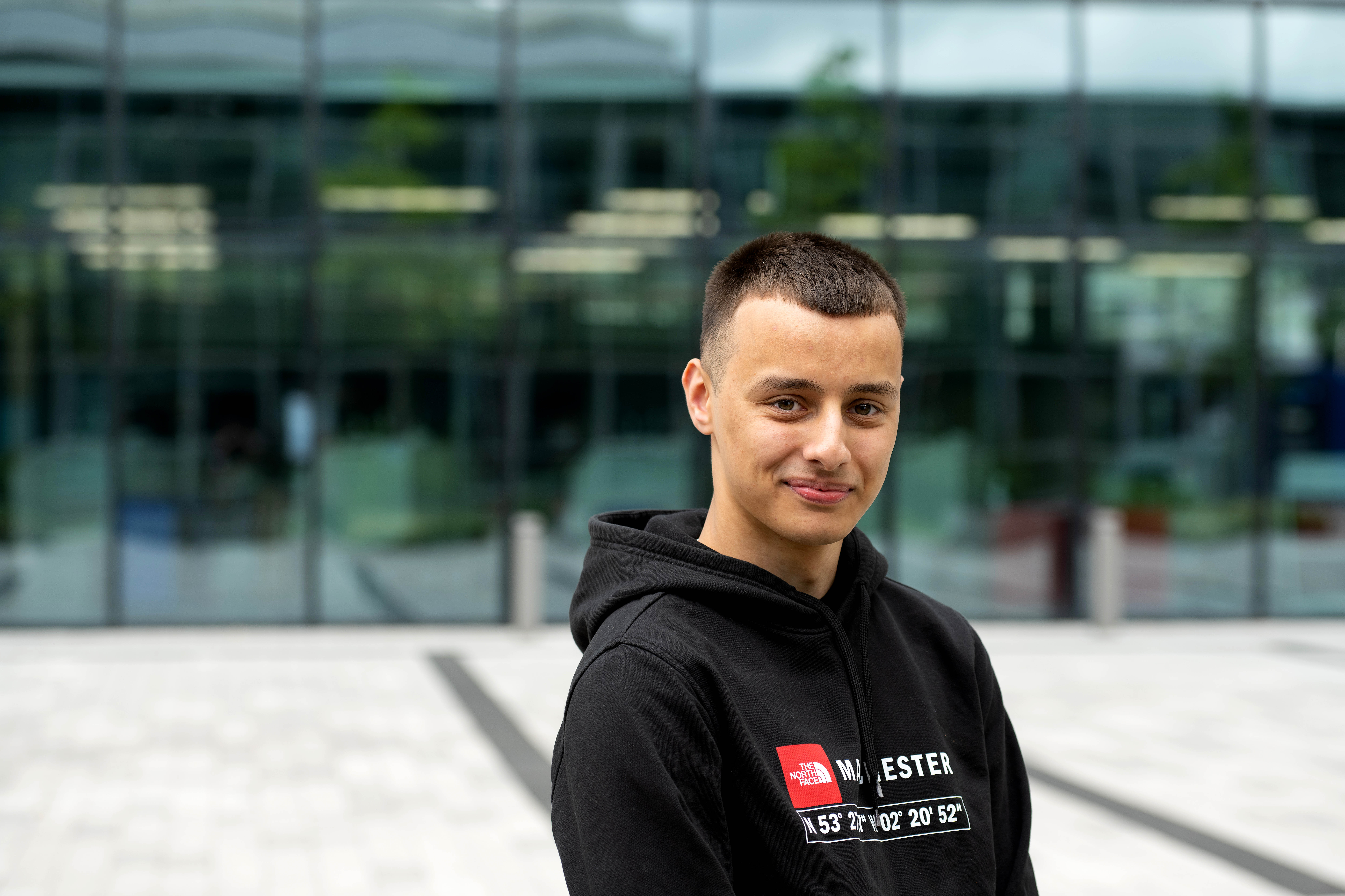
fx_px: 3437
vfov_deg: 14.9
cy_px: 448
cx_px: 672
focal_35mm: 92
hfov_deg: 22.1
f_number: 4.5
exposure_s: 1/200
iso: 125
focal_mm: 92
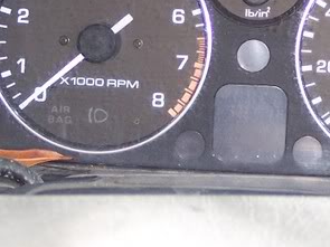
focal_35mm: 132
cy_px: 25
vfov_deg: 11.2
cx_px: 285
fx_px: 1258
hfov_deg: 14.8
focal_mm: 8
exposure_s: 1/30
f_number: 2.8
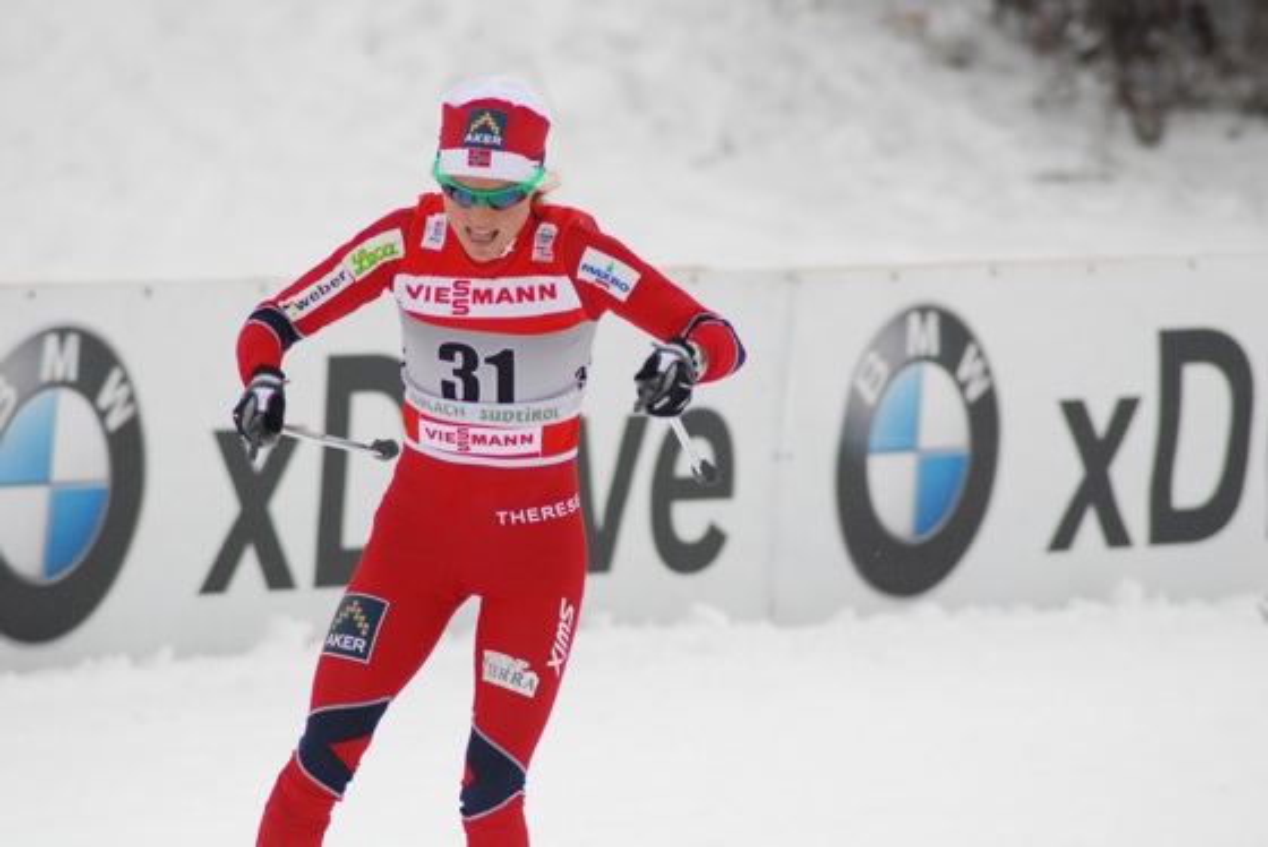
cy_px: 424
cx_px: 634
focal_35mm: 450
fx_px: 15857
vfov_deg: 3.1
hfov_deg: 4.6
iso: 1600
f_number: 7.1
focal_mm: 300
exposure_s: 1/2000
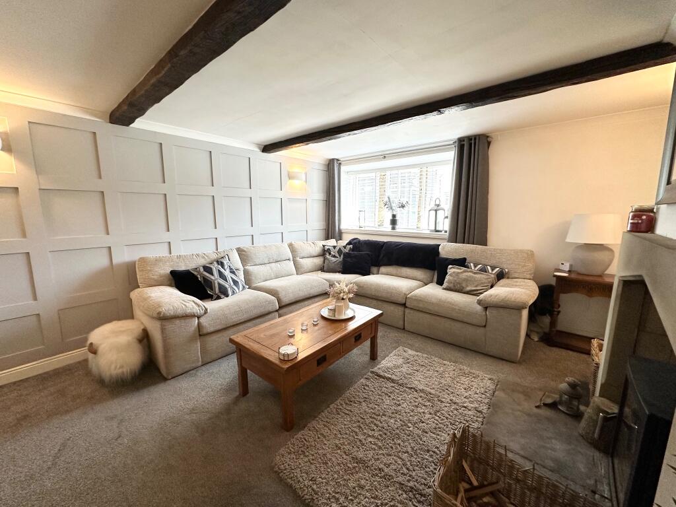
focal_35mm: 14
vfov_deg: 85.7
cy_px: 254
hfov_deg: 102.1
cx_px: 338
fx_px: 273
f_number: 2.2
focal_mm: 2.22
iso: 160
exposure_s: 1/99
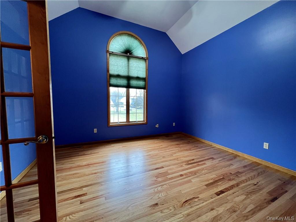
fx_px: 111
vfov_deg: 89.9
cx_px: 148
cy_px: 111
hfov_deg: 106.2
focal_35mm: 13
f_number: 1.8
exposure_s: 1/60
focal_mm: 1.57
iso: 125
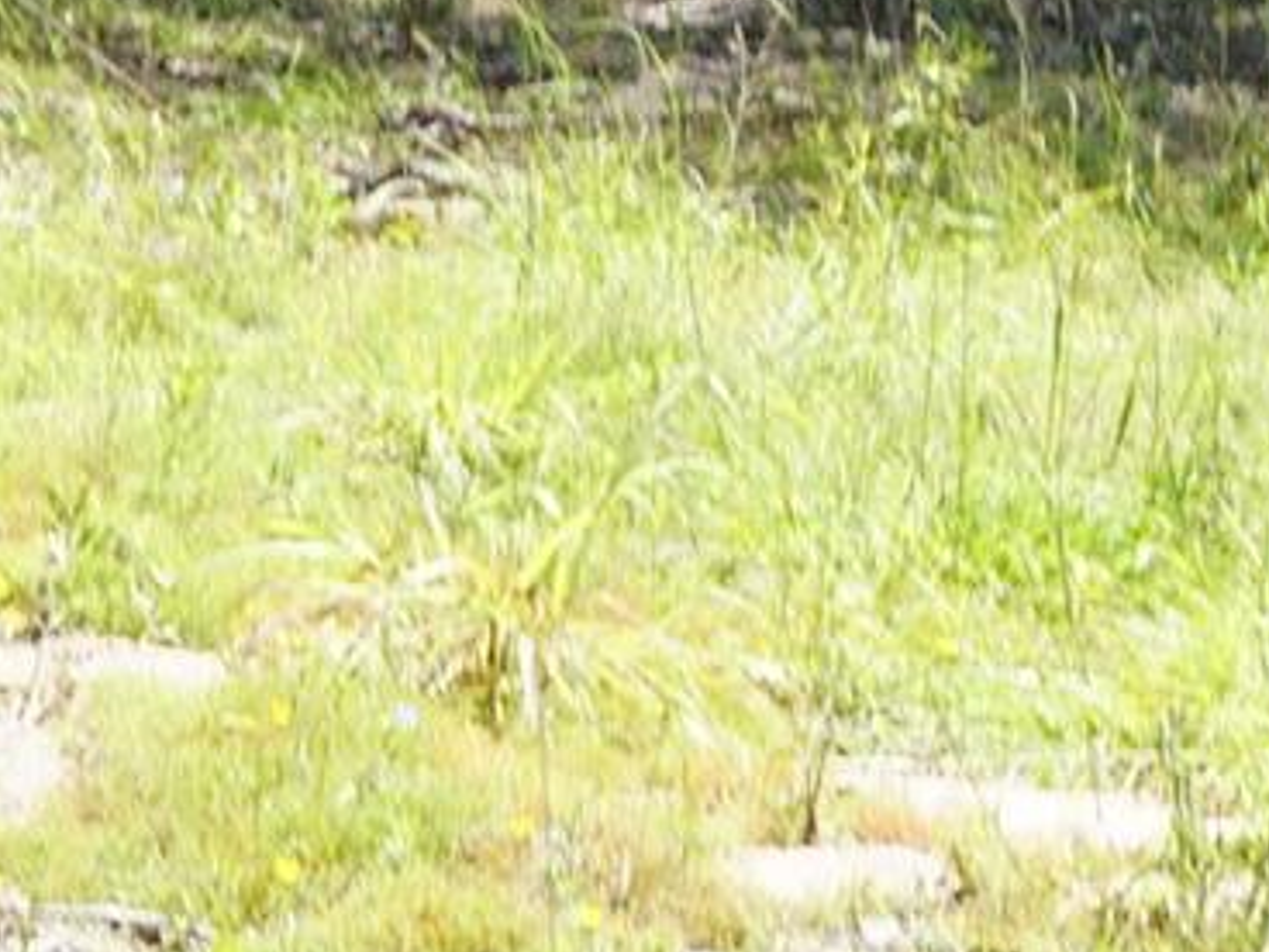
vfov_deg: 3.7
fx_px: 14700
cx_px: 1041
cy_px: -1254
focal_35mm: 401
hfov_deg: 4.9
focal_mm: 50
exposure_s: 1/100
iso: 100
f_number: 7.1
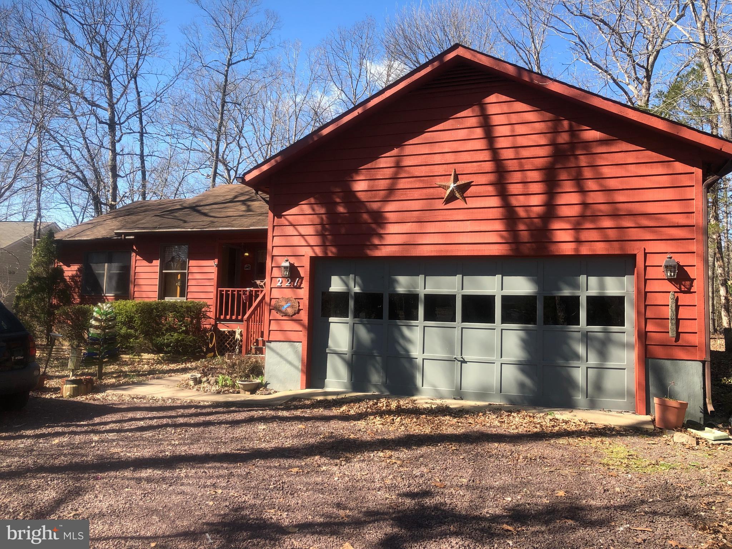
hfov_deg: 63.4
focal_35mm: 28
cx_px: 366
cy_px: 274
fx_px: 592
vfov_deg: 49.7
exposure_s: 1/592
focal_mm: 4
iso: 20
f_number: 1.8
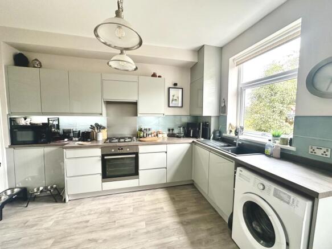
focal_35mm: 14
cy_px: 124
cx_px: 166
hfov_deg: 102.1
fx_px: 134
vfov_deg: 85.7
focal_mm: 2.22
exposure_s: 1/99
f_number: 2.2
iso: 200
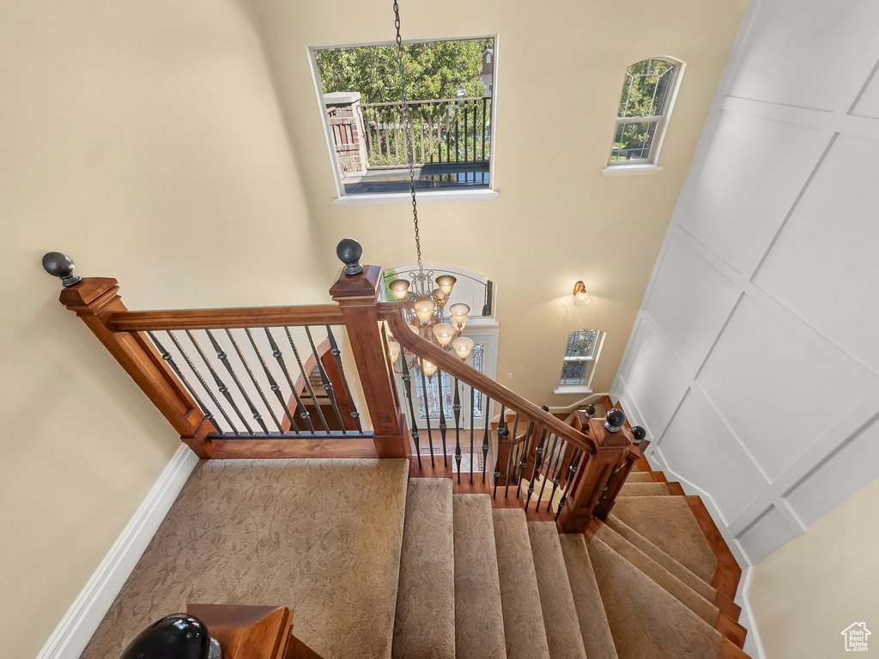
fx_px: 356
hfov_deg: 102.1
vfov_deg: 85.7
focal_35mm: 14
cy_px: 330
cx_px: 440
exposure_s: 1/120
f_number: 2.2
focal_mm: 2.22
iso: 200
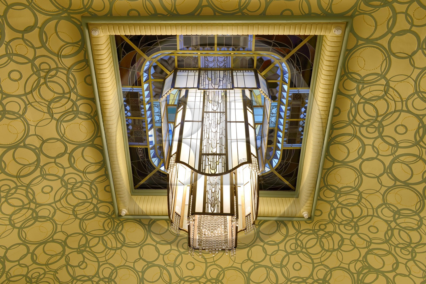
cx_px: 213
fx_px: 402
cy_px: 142
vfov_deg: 38.8
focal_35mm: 34
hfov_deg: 55.8
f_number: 10
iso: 100
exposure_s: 3
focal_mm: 34
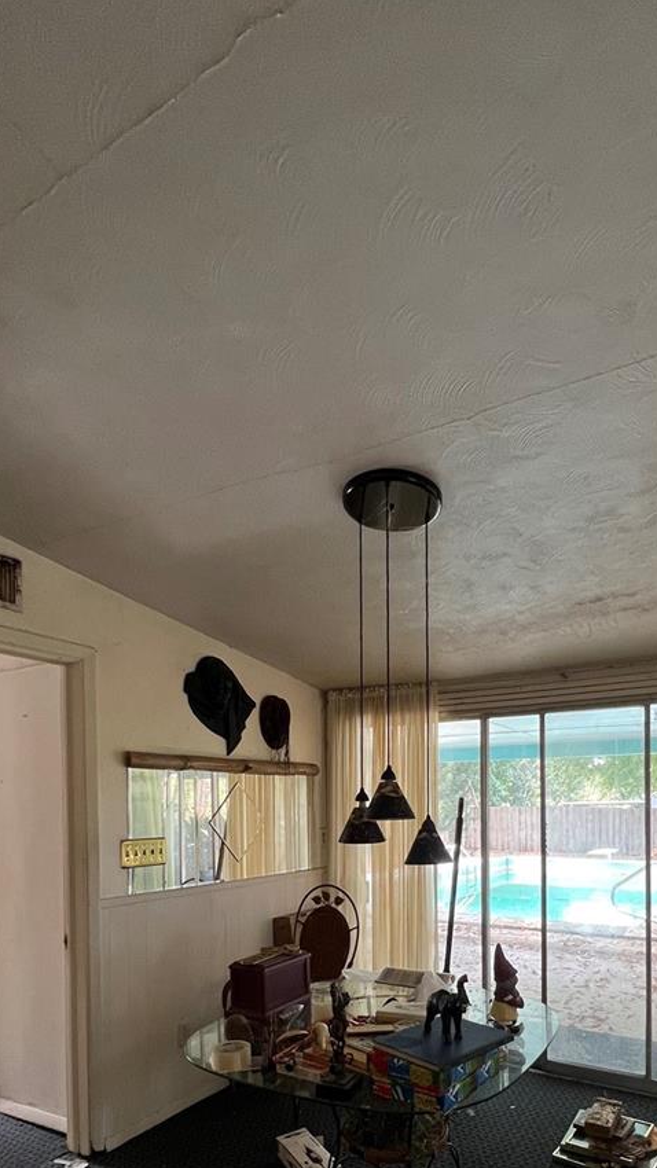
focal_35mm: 20
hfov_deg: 55.7
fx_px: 620
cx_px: 368
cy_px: 811
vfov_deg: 82.6
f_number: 1.8
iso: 160
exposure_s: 1/60
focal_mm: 1.57
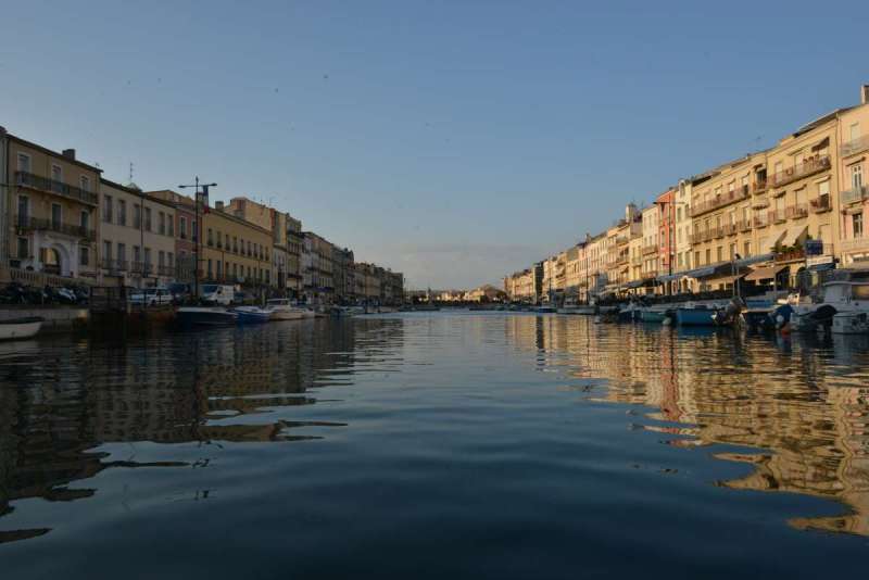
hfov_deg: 73.7
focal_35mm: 24
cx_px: 434
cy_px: 290
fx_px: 580
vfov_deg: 53.2
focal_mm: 24
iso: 1100
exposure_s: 1/200
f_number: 18
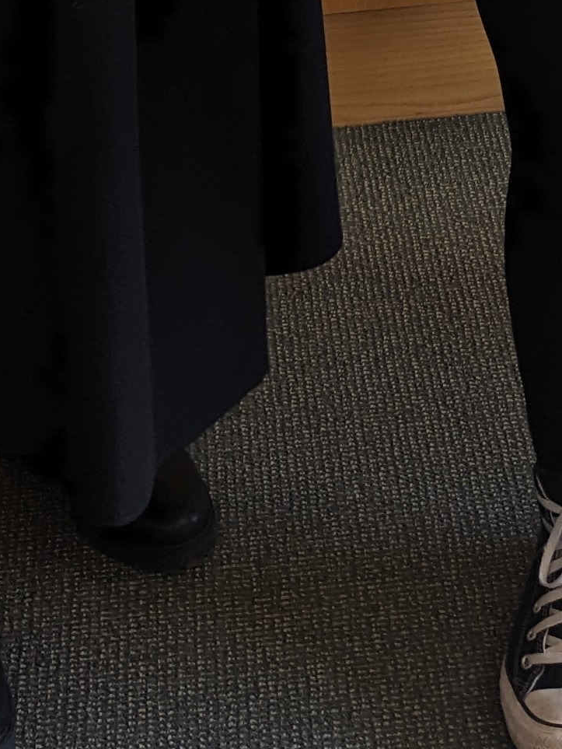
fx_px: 2444
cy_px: -707
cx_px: 469
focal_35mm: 113
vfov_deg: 14.6
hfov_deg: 13.0
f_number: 1.73
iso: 69
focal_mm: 4.38
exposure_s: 1/49.9
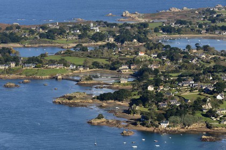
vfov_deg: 7.8
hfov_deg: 11.7
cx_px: 113
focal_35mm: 175
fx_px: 1099
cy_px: 75
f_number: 13
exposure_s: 1/1000
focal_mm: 175
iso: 800
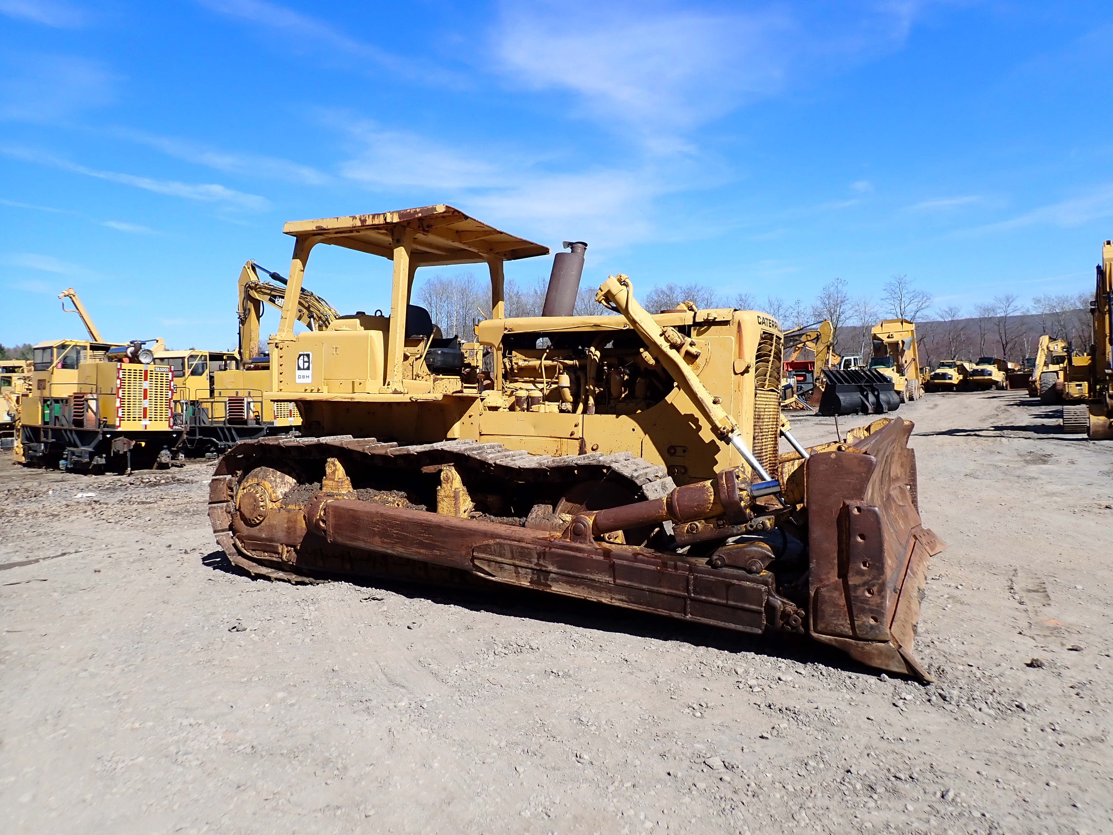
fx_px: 804
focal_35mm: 25
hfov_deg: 69.4
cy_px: 418
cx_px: 556
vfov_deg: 54.9
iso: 100
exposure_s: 1/250
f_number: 8
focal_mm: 4.5
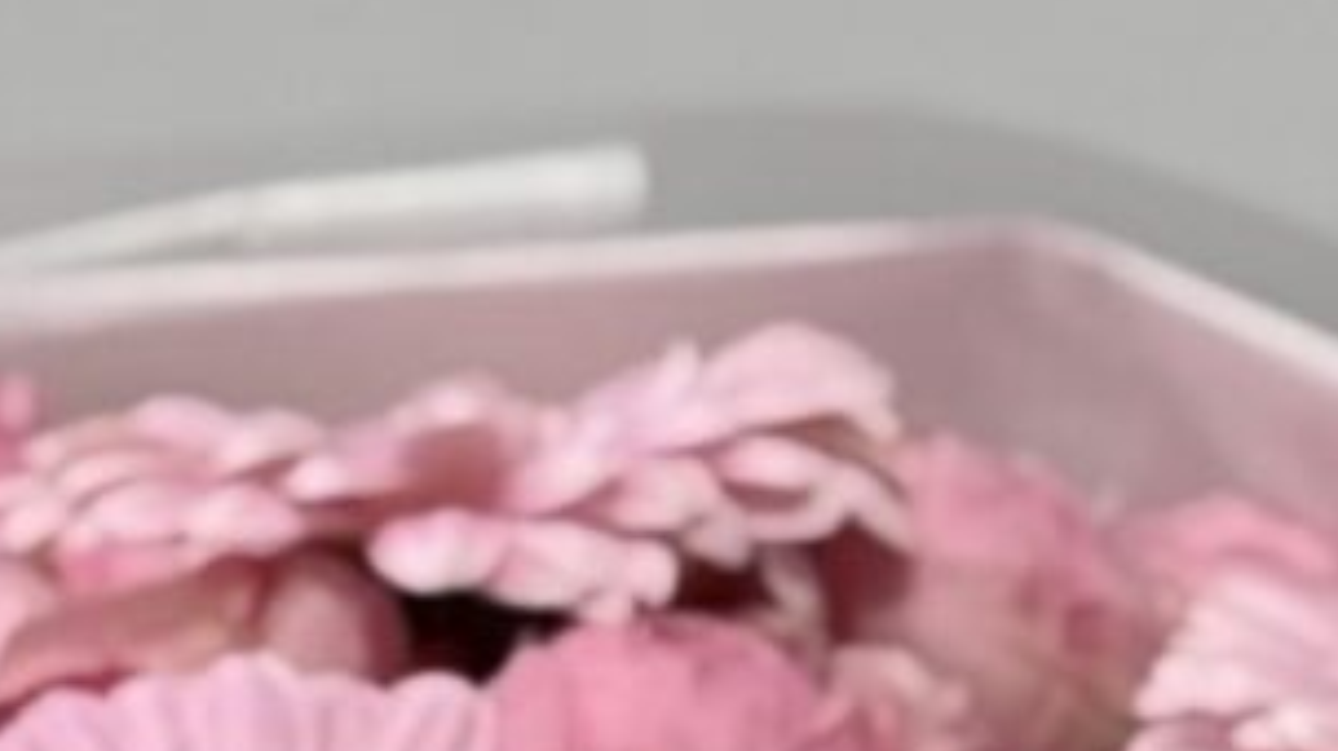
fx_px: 15672
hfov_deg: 4.9
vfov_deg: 2.6
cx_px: 667
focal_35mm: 442
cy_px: 3499
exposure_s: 1/159
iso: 64
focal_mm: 6.76
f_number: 1.78
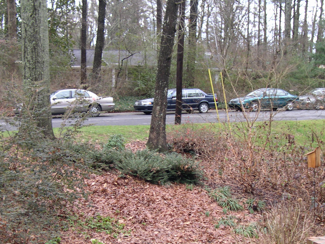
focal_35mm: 59
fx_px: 554
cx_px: 158
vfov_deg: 24.5
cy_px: 183
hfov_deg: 32.7
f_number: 2.8
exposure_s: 1/91.1
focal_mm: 8
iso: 100
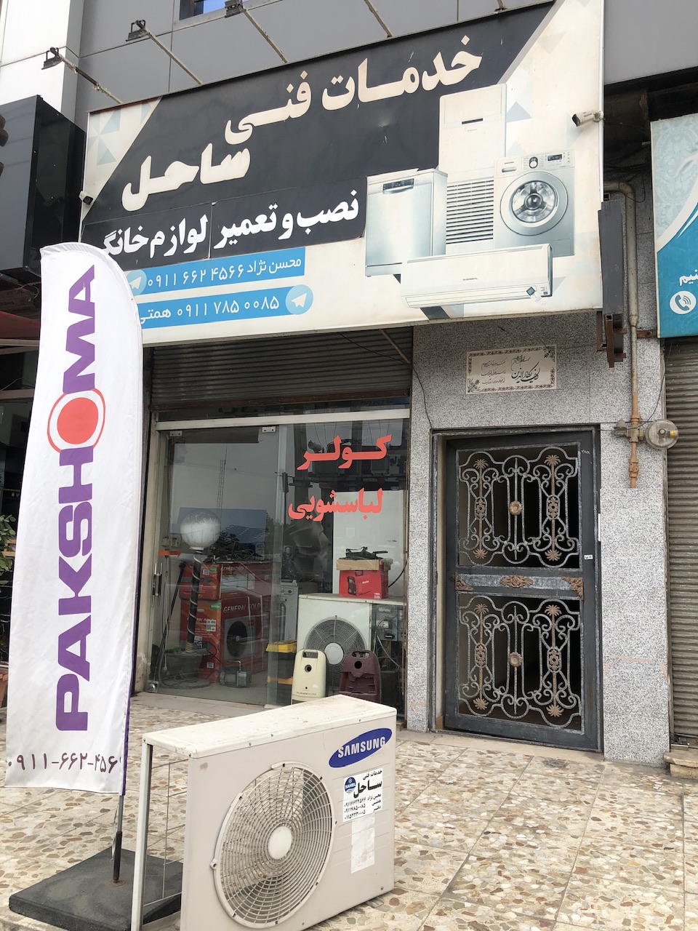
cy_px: 466
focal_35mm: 28
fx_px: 753
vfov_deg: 63.4
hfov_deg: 49.7
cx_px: 349
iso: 20
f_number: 1.8
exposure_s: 1/274
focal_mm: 3.99
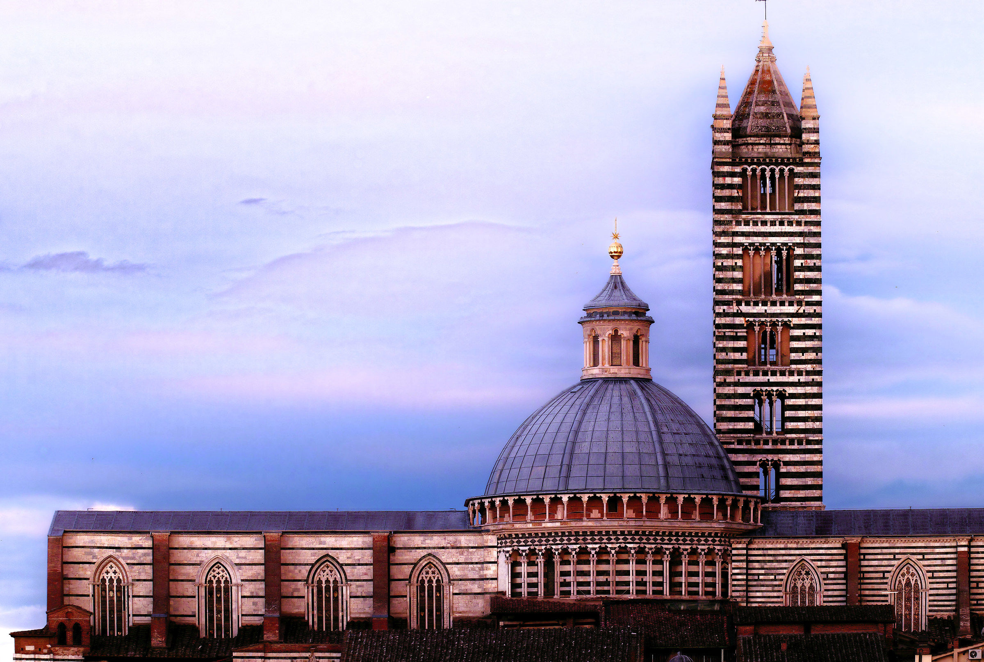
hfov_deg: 7.6
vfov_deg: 5.1
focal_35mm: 270
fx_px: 7399
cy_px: 331
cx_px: 492
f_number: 8
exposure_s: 1/30
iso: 200
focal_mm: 180
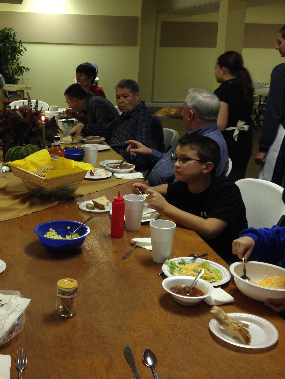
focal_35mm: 49
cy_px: 153
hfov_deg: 29.4
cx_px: 88
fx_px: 538
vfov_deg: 38.8
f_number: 2.4
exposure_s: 1/25
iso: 50
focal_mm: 4.28
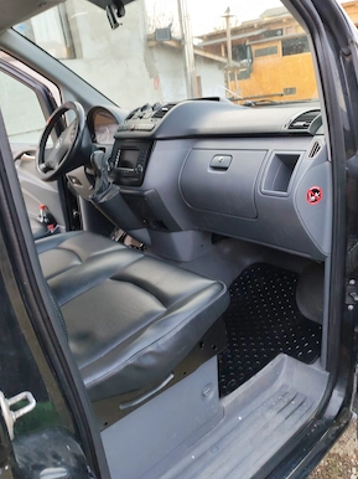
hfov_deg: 49.7
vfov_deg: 63.5
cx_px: 181
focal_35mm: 28
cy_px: 232
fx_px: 387
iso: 200
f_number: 1.9
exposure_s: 1/100
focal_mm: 6.12
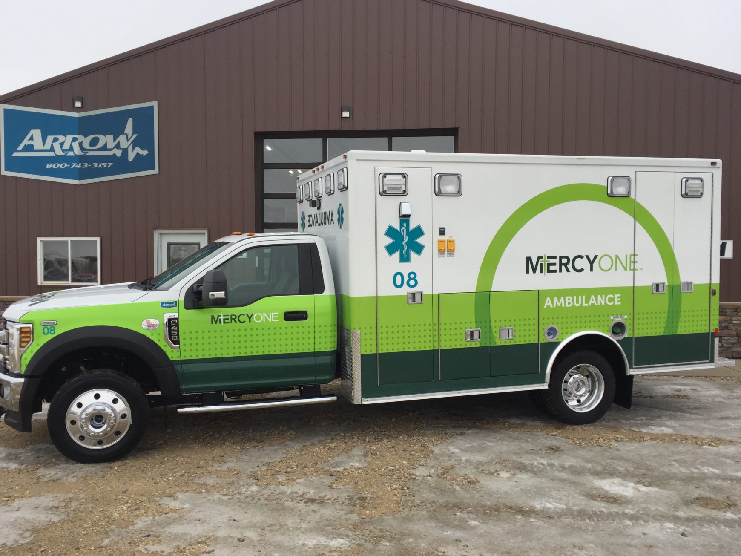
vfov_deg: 46.8
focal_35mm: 30
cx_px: 360
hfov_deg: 60.0
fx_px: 642
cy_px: 282
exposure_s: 1/706
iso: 32
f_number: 2.2
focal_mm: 4.15
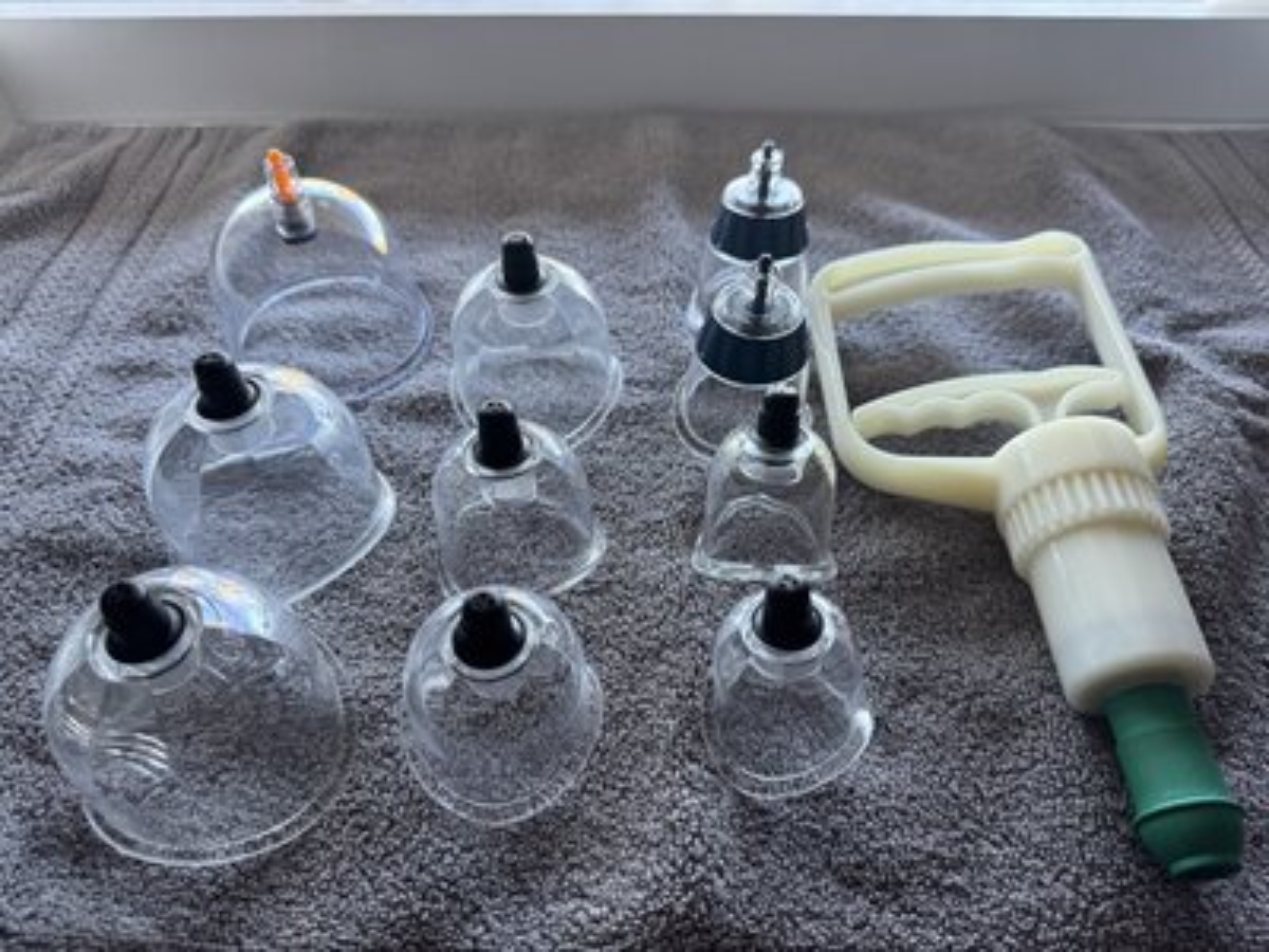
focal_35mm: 24
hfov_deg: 71.6
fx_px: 880
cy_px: 476
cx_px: 634
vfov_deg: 56.8
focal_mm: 6.76
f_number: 1.78
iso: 200
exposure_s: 1/120
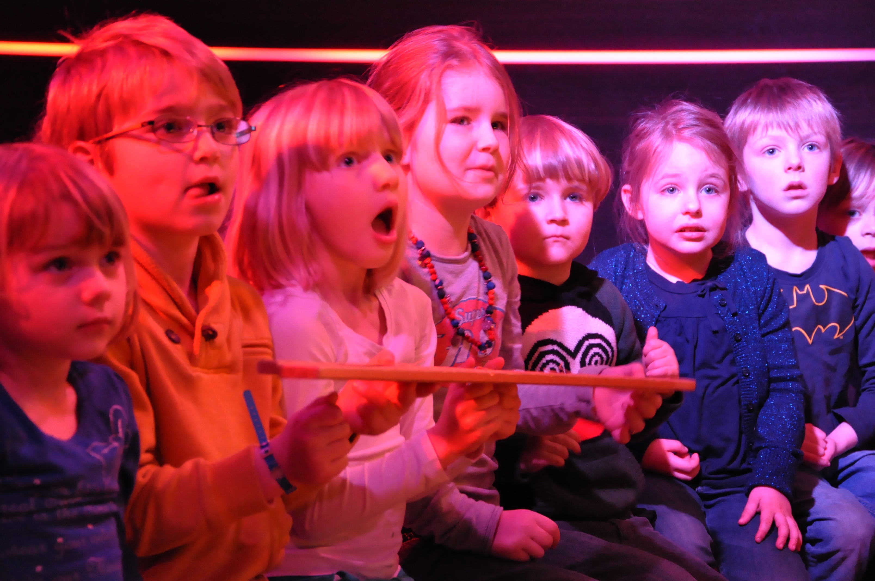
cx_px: 438
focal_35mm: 112
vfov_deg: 12.1
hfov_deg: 18.2
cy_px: 290
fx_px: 2731
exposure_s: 1/6
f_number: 5.3
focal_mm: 75
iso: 3200
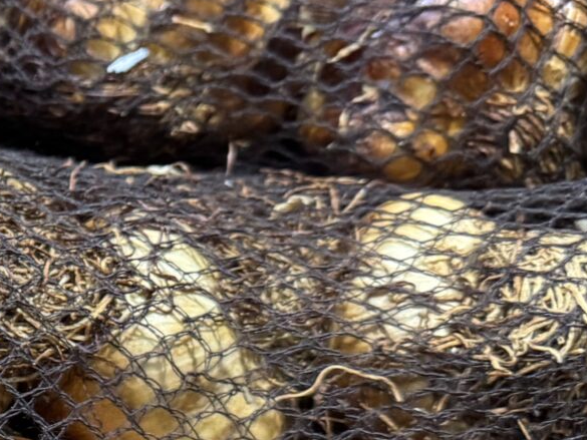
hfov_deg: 16.2
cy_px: 441
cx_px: -430
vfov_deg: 13.9
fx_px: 1781
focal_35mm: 105
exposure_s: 1/50
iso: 400
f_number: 1.78
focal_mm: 6.76
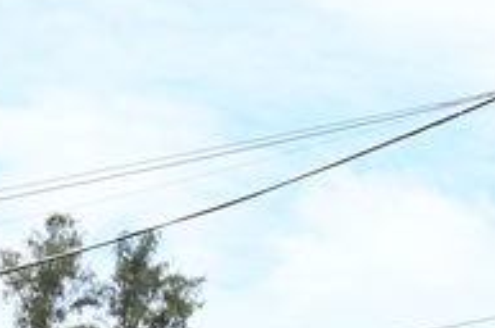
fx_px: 1537
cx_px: -80
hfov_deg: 17.5
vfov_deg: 11.4
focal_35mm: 112
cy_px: 568
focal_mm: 18
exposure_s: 1/400
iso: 160
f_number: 5.6
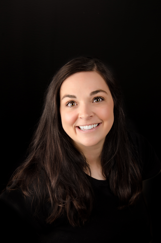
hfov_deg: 22.5
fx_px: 404
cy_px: 122
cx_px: 80
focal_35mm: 60
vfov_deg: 33.5
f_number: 9
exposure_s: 1/50
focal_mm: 40
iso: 100
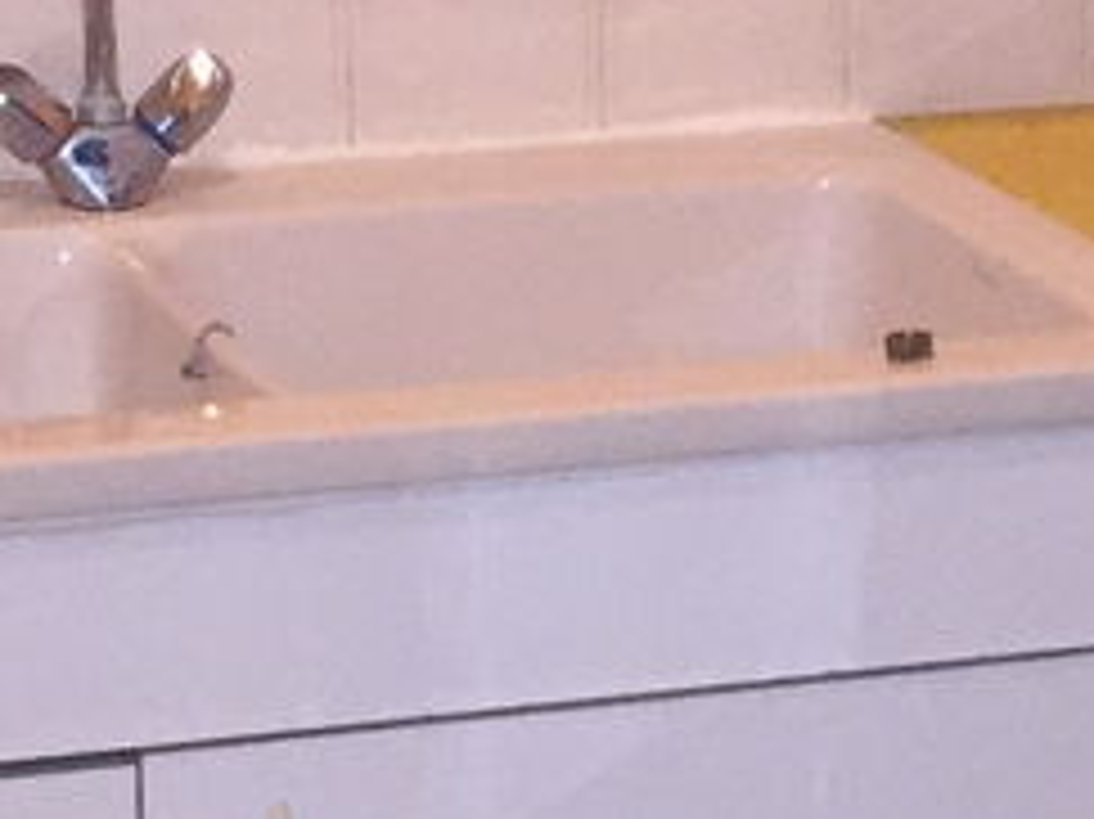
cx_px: 1044
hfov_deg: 10.3
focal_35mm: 191
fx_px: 6033
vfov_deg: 7.8
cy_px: 338
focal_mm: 4.15
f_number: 2.2
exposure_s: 1/17
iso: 200
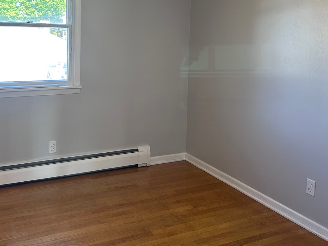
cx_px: 123
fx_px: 379
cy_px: 62
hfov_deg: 46.4
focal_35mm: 40
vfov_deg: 35.2
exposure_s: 1/120
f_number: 1.5
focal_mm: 5.7
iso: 125
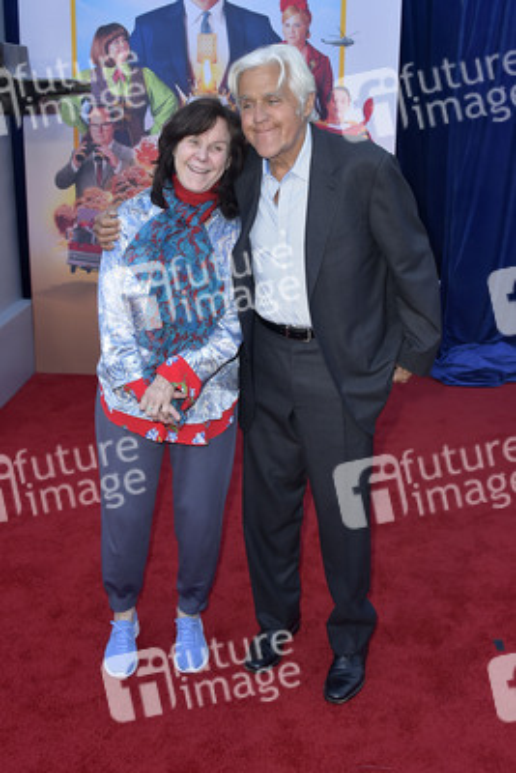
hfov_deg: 46.4
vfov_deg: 65.5
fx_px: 601
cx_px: 258
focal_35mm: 28
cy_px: 386
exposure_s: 1/250
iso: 400
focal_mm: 28
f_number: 6.3
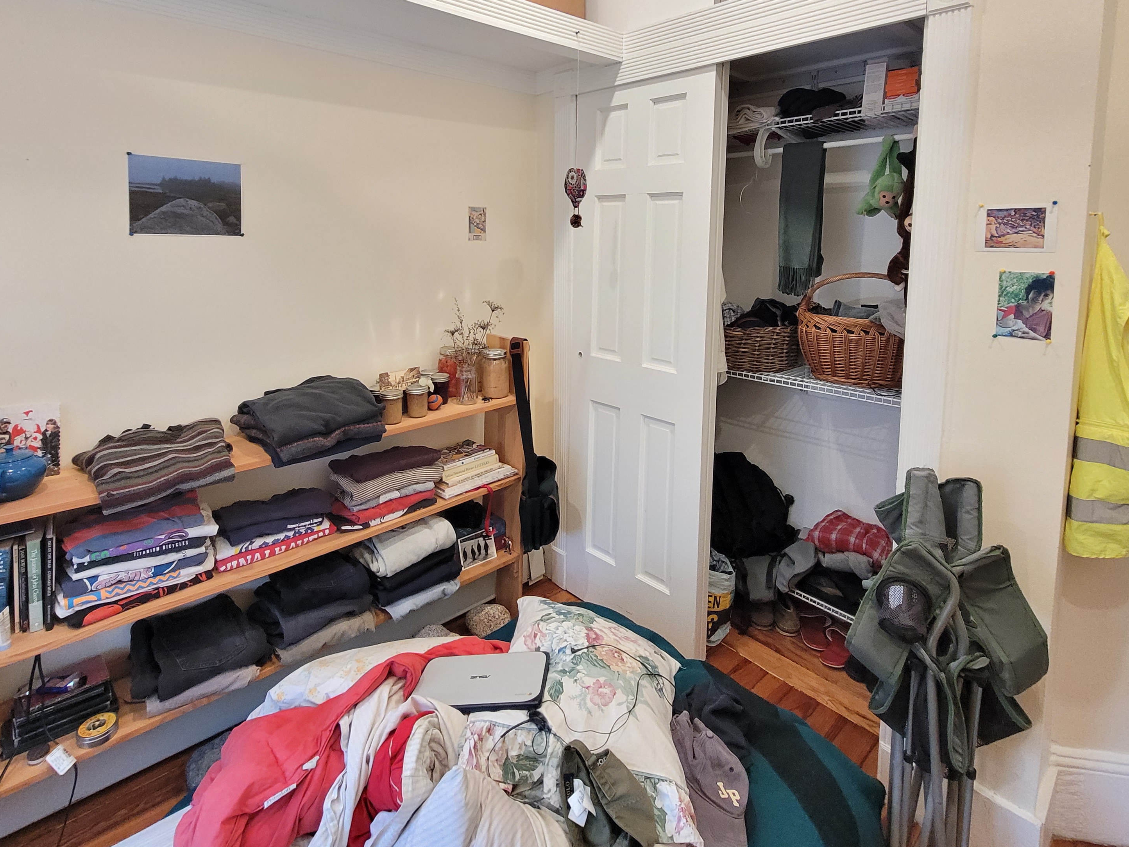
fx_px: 587
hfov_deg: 87.7
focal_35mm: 18
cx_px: 533
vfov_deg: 69.8
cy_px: 291
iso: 400
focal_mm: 1.74
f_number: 2.2
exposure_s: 1/59
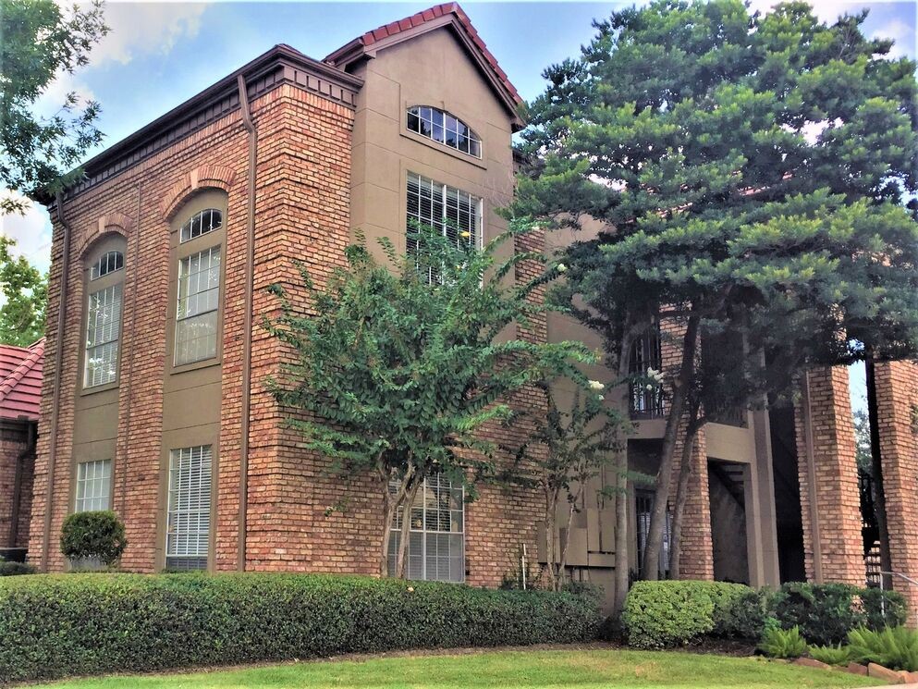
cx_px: 459
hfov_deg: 61.7
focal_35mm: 29
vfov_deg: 48.2
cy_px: 344
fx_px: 769
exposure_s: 1/670
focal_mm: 4.2
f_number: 2.2
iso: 32
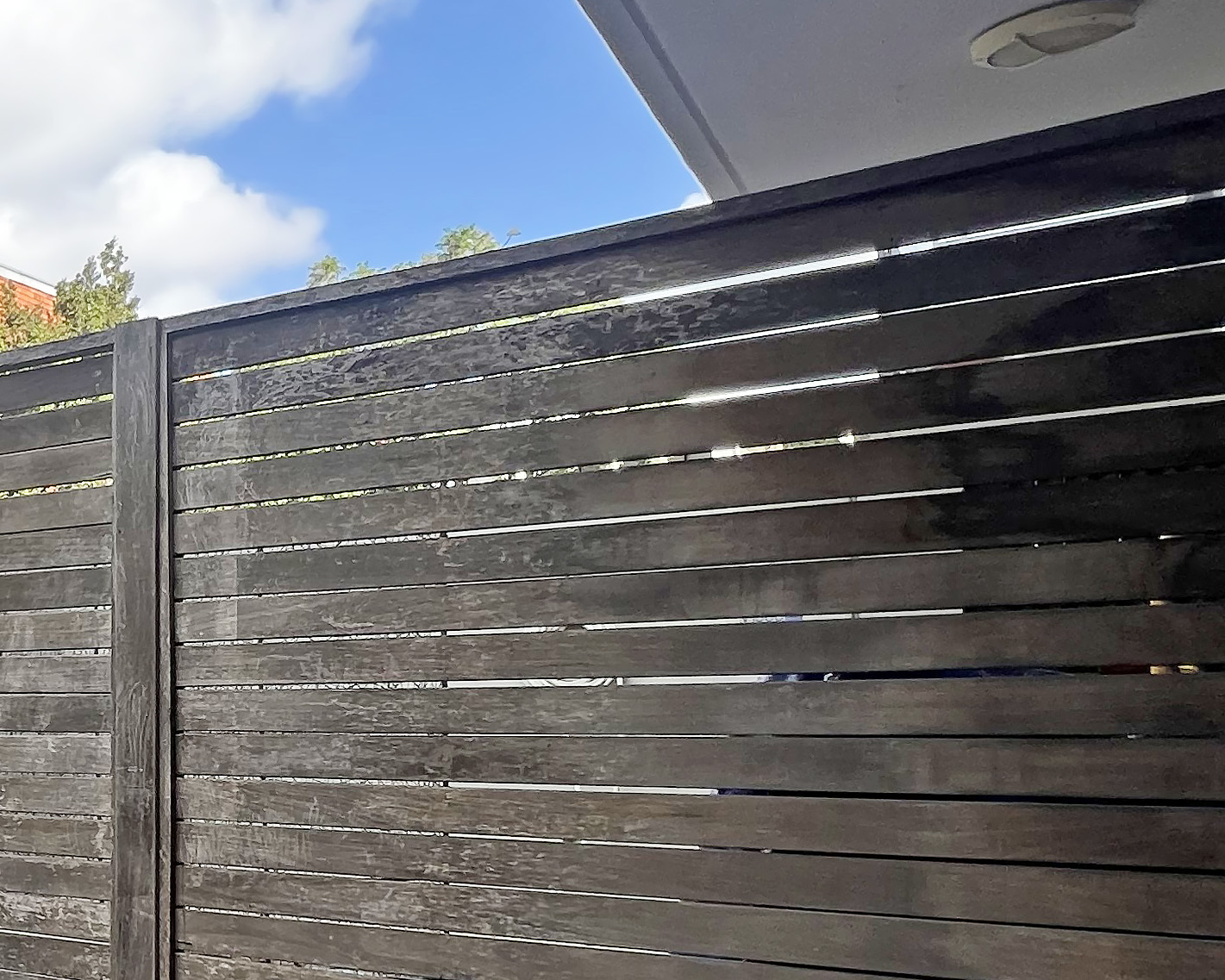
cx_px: -454
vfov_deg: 40.2
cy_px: 717
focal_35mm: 36
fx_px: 1305
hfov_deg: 33.0
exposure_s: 1/318
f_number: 1.8
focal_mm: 1.57
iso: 32
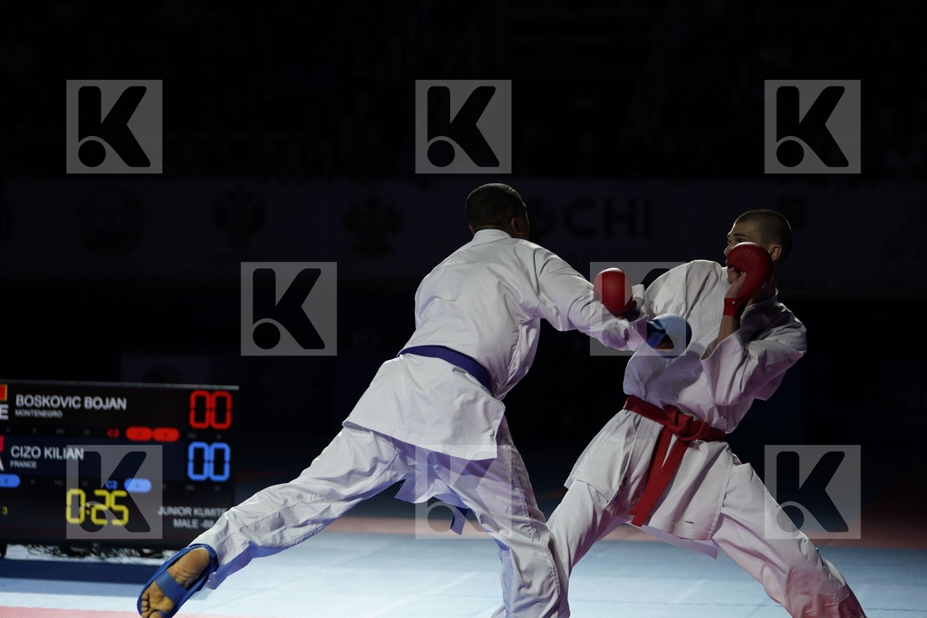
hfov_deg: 18.6
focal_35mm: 110
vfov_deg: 12.5
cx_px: 464
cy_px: 309
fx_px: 2832
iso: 1250
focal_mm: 110
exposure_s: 1/1000
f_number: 2.8
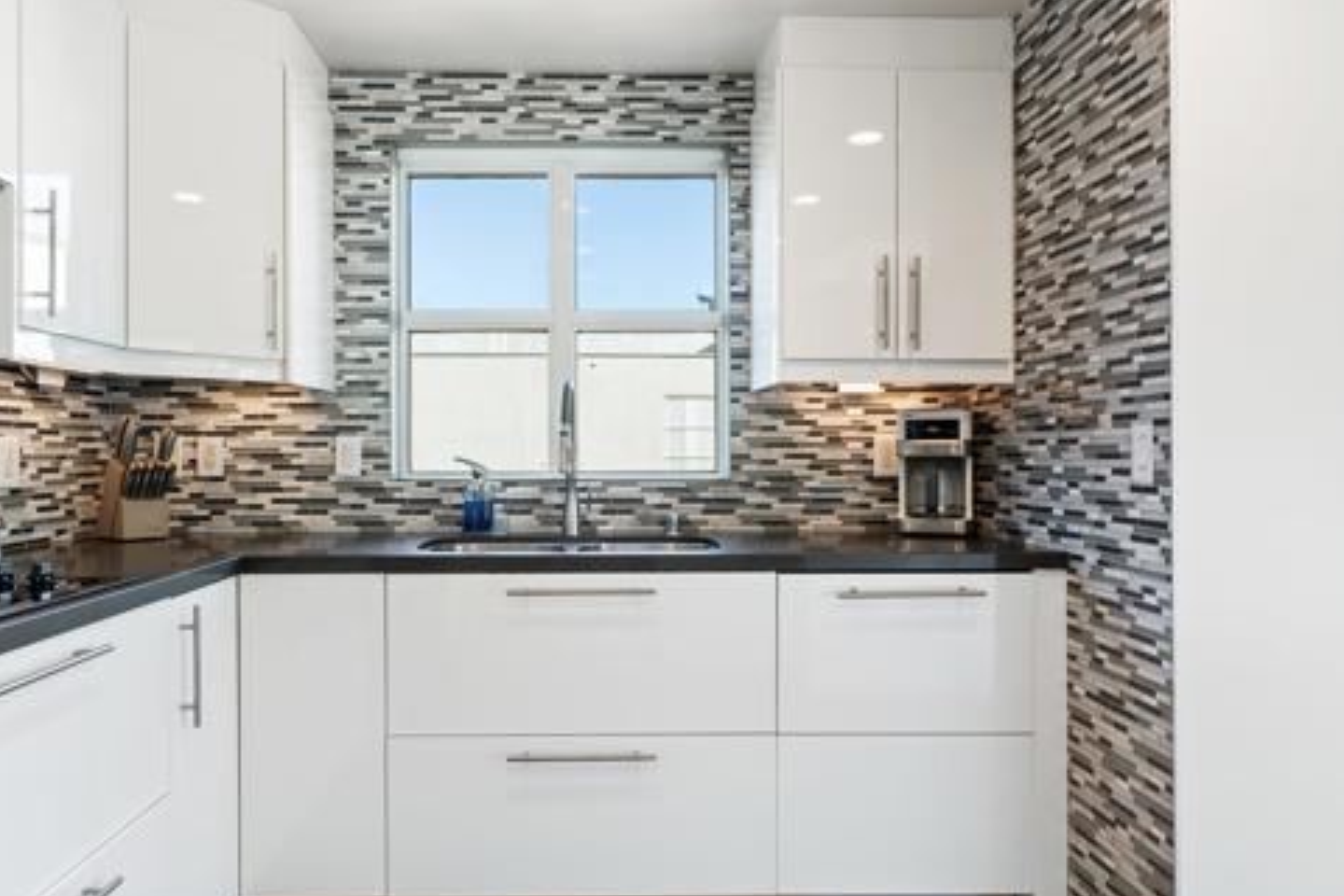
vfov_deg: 53.1
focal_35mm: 24
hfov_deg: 73.6
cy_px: 452
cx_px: 619
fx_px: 896
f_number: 8
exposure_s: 1/4
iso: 125
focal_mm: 12
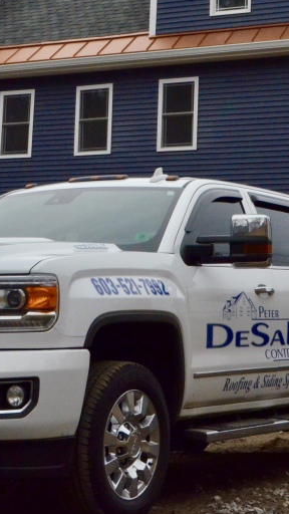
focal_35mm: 94
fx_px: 1281
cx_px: 104
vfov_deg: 22.6
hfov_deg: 12.9
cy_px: 200
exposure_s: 1/1000
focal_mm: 30
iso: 2500
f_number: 16
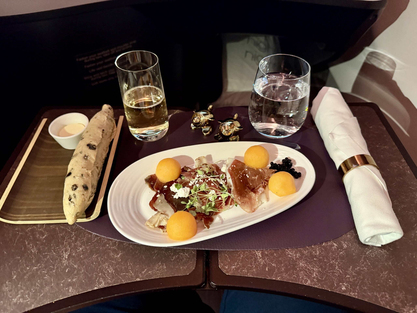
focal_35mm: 24
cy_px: 156
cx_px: 208
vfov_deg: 56.8
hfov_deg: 71.6
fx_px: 289
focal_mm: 6.76
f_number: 1.78
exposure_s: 1/41
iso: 800
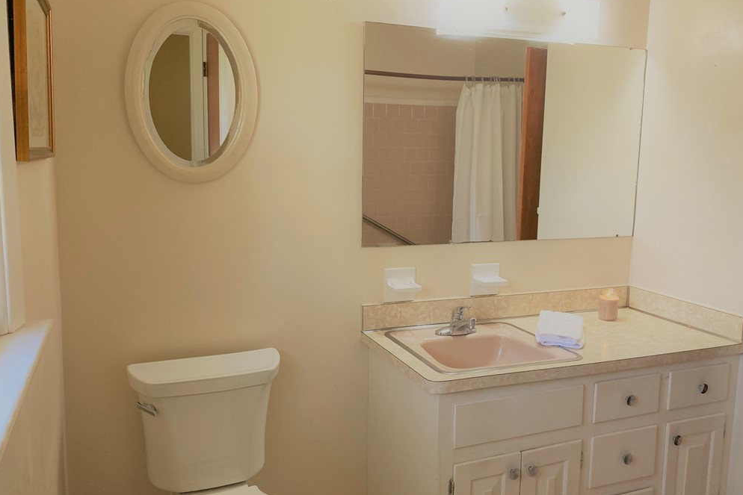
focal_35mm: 30
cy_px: 241
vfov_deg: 43.6
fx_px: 619
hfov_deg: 61.9
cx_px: 368
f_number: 1.8
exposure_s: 1/60
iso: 100
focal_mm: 3.99
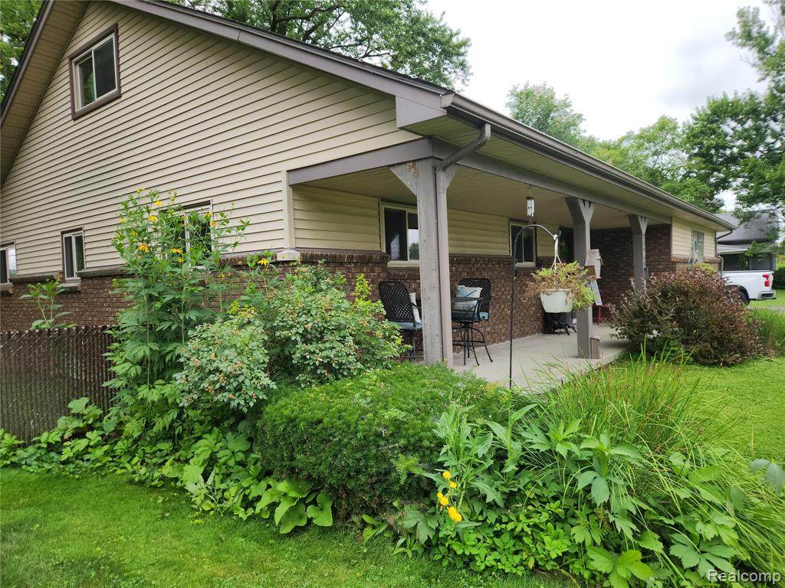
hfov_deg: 73.9
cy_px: 294
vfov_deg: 58.9
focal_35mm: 23
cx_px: 392
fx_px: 522
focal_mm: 5.4
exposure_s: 1/232
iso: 20
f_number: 1.8
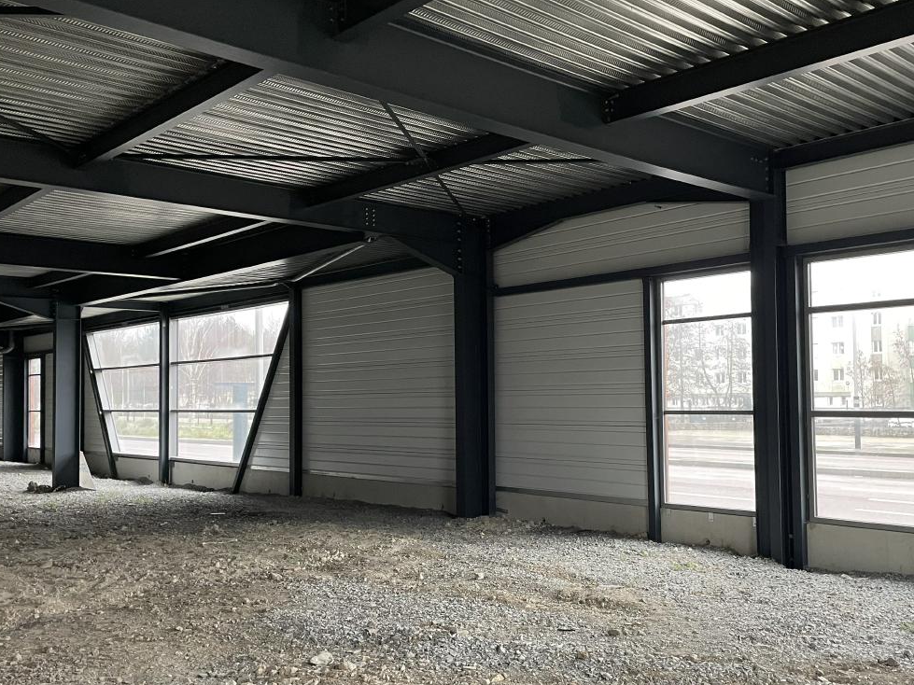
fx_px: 898
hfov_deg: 53.6
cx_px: 541
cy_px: 383
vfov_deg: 41.7
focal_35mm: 34
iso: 200
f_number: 1.6
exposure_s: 1/60
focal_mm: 4.2
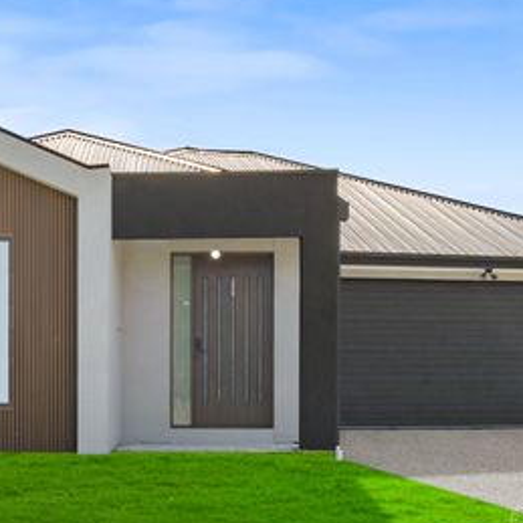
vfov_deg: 44.9
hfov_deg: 44.6
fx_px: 632
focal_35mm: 37
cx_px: 198
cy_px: 237
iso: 200
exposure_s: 1/500
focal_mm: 24
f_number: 8
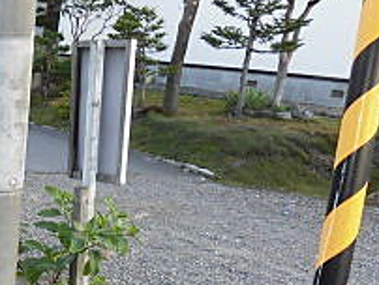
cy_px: 392
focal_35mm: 76
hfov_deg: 21.6
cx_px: -182
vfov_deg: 17.9
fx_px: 833
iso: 100
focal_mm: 4.3
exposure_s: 1/100
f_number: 3.1
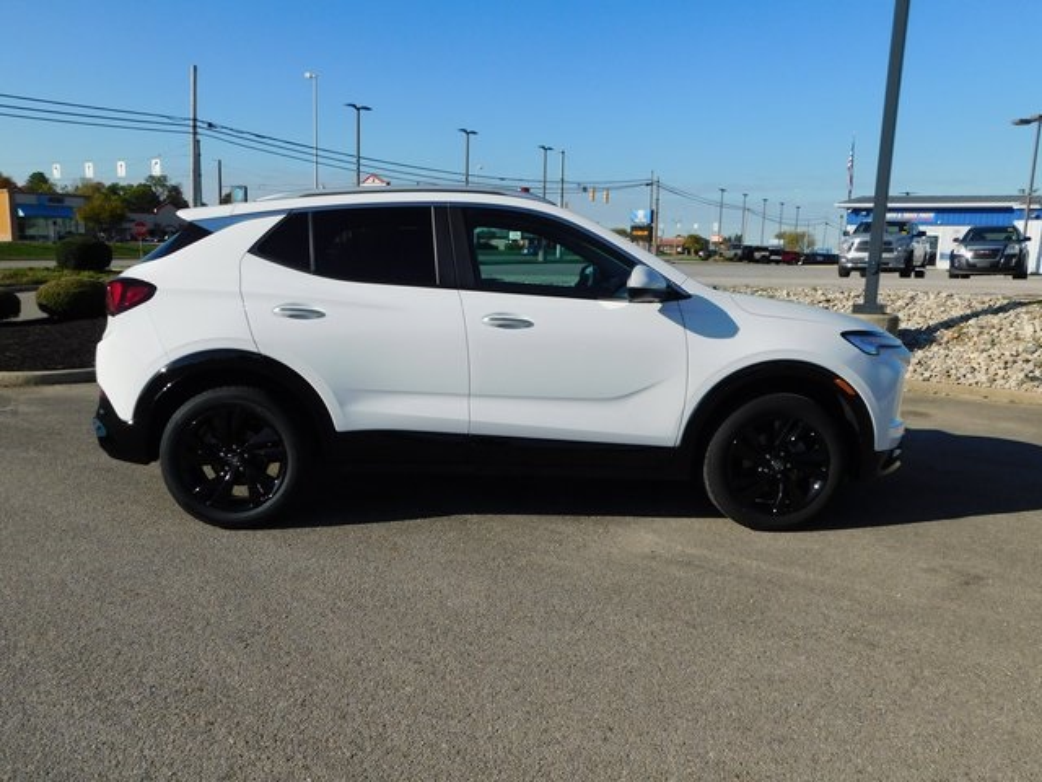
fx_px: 843
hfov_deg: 63.4
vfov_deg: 49.7
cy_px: 391
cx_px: 521
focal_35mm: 28
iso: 125
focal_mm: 4.9
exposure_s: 1/640
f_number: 6.4
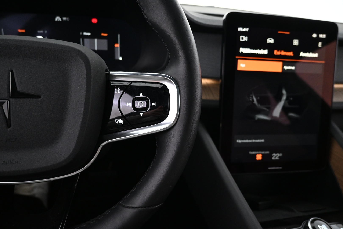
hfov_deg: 73.7
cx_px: 172
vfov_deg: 53.1
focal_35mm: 24
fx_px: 229
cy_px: 114
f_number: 3.5
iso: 1600
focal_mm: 16
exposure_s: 1/25
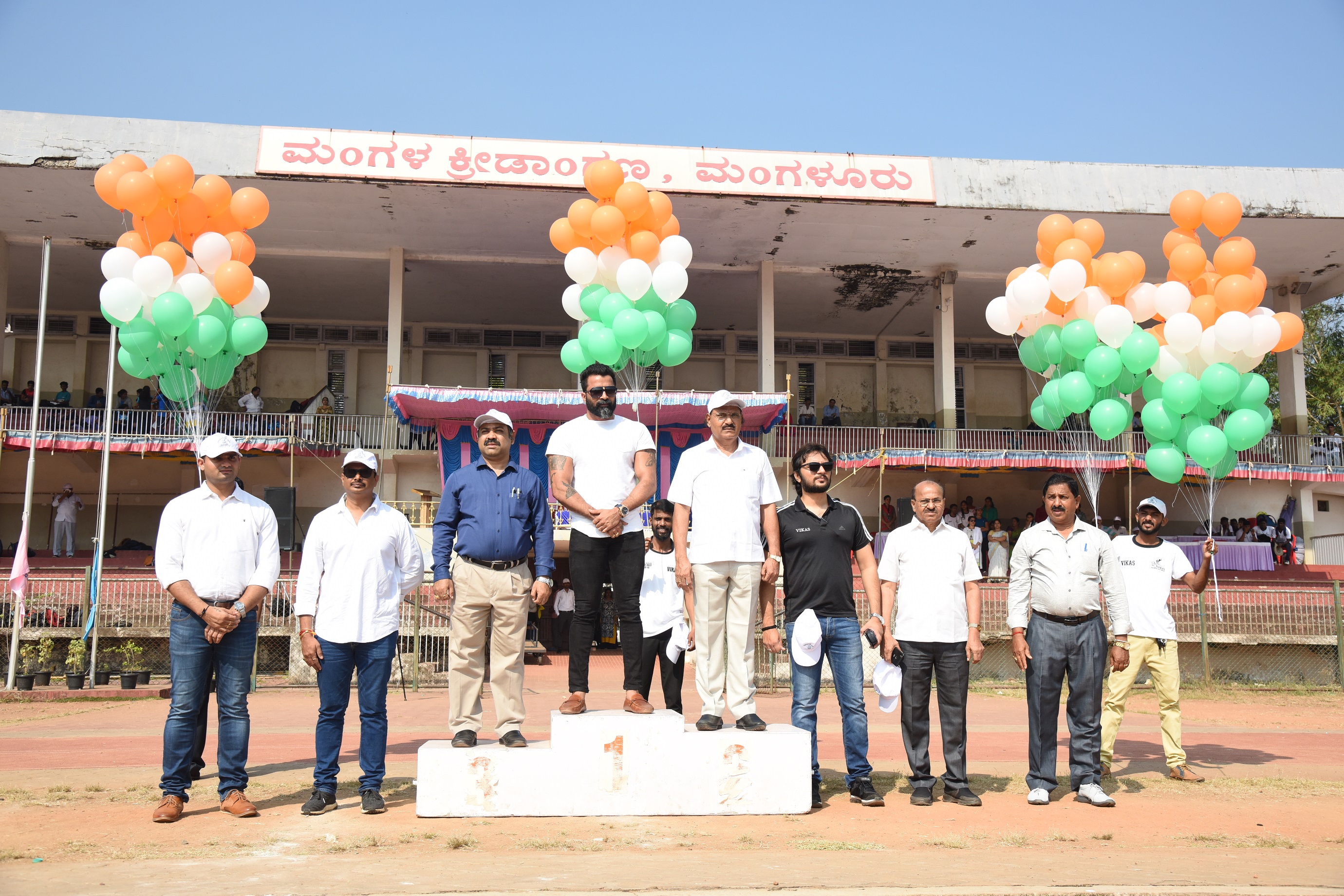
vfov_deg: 35.1
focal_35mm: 38
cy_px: 448
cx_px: 672
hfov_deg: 50.7
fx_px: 1419
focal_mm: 38
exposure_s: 1/1250
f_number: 6.3
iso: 500
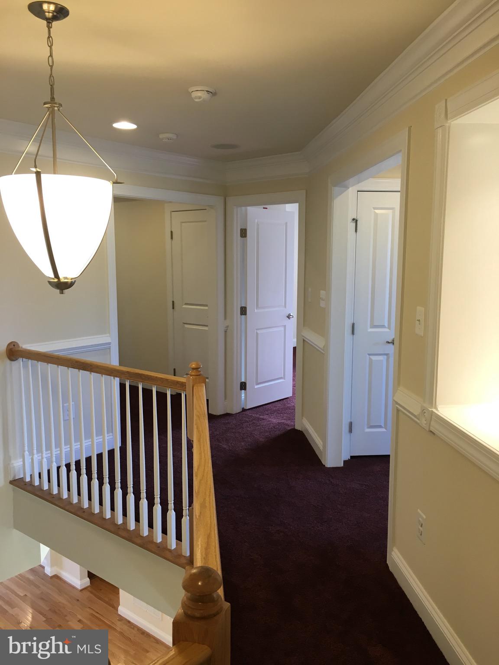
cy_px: 332
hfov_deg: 48.2
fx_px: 557
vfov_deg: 61.7
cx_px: 250
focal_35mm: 29
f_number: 2.2
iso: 50
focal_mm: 4.15
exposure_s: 1/30
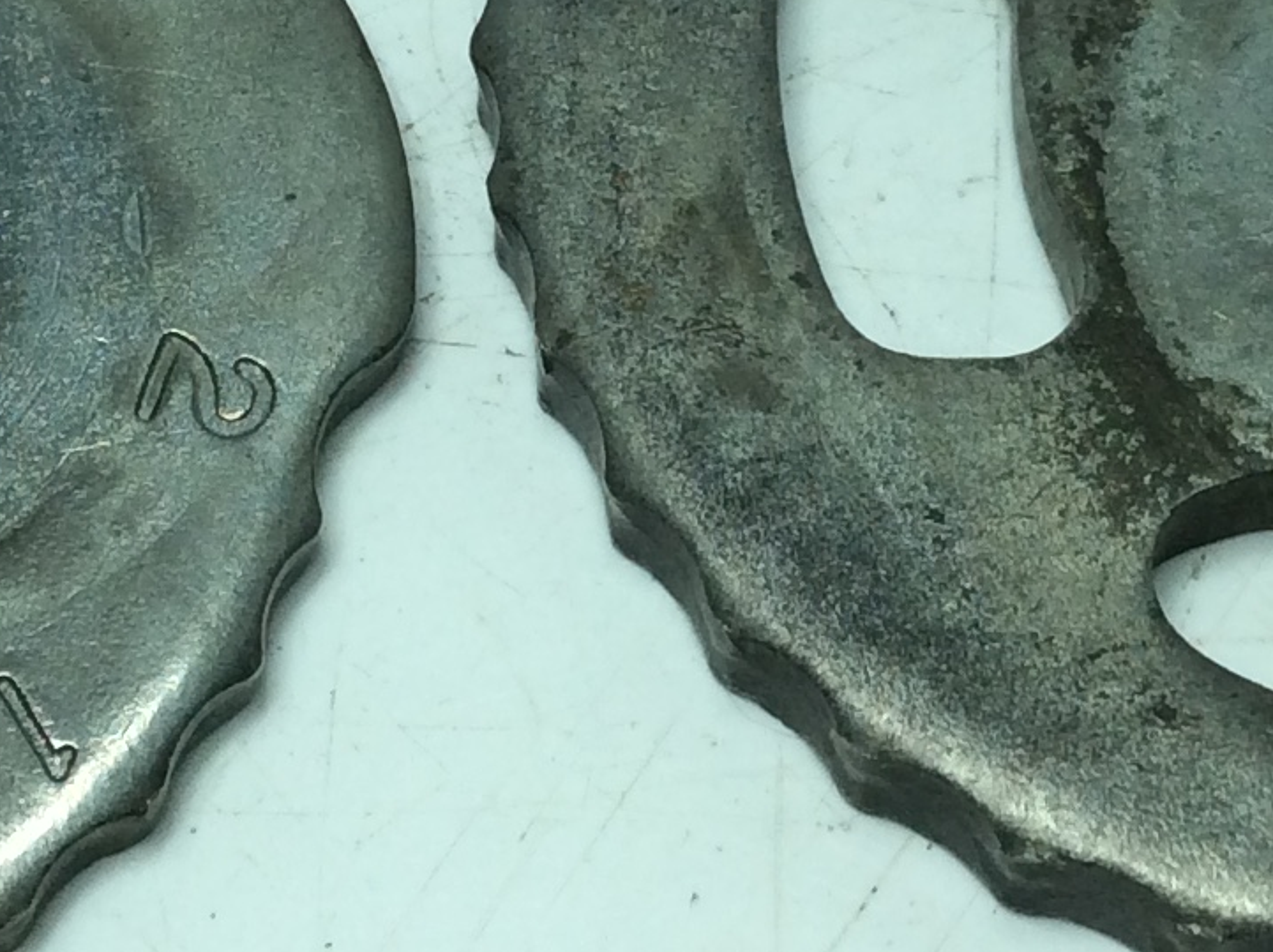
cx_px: 539
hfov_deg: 17.1
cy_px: -81
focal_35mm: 115
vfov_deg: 12.6
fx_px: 4224
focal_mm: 3.3
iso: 32
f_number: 2.4
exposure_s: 1/481
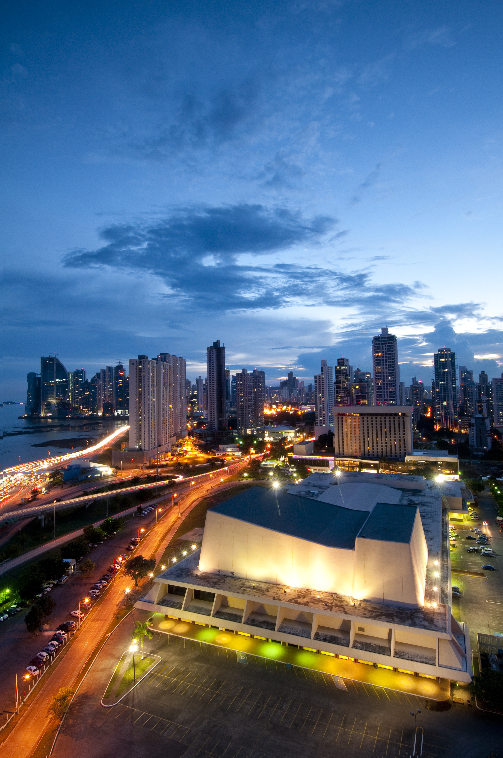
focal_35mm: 20
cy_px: 379
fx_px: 410
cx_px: 252
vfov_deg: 85.5
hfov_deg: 63.1
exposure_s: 10
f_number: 11
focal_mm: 13
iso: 200
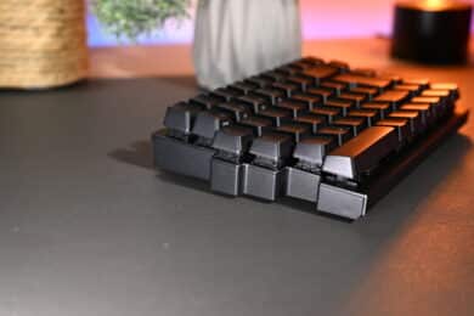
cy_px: 158
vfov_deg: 26.5
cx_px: 237
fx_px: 671
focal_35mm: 51
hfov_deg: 38.9
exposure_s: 1/50
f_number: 5.6
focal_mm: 51
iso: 360
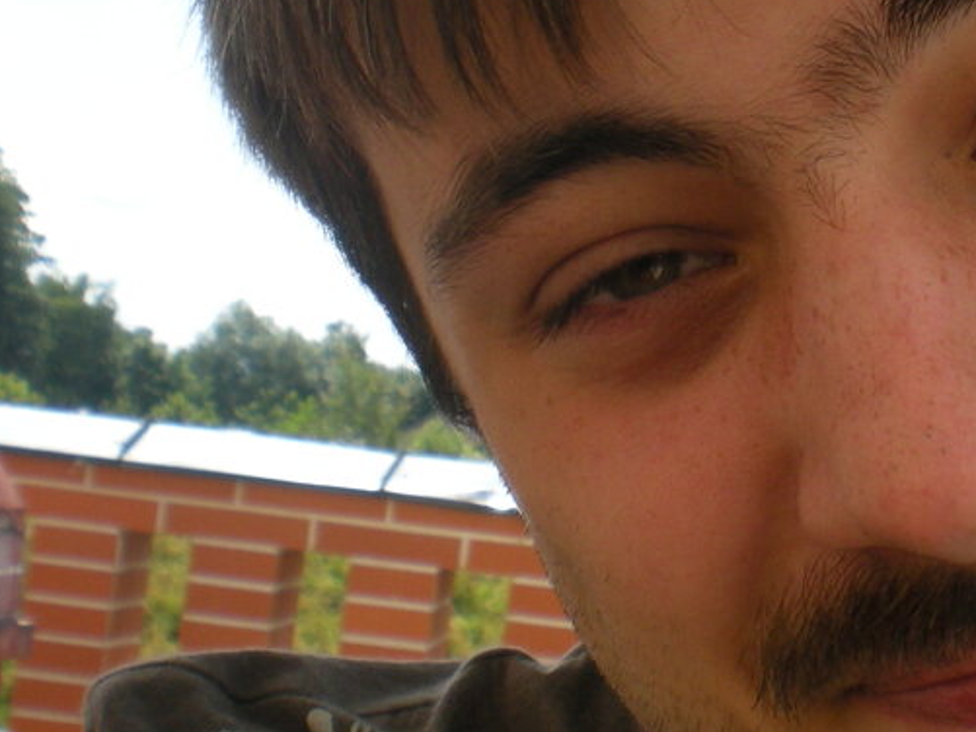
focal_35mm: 91
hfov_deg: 21.1
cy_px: 337
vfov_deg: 16.2
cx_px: 875
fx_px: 2566
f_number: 4.6
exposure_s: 1/246
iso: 64
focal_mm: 6.3
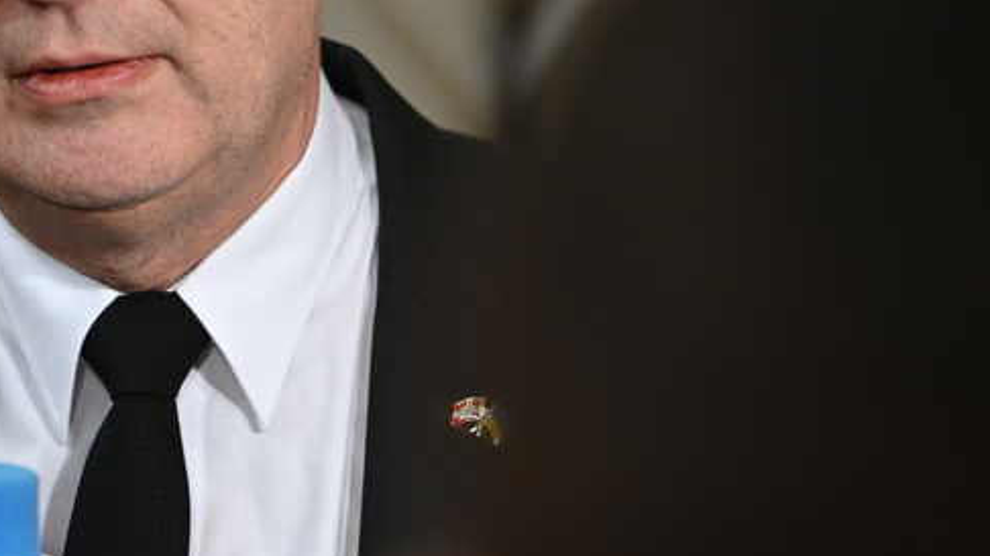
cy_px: 58
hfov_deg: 9.2
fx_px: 6088
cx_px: -45
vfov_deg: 5.2
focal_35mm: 232
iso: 2000
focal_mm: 105
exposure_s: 1/320
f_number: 2.8
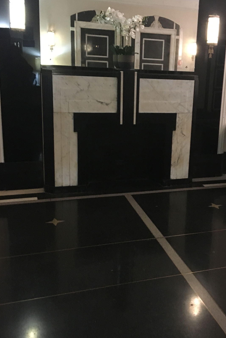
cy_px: 154
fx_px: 377
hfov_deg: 32.8
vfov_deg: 48.4
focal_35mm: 40
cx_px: 166
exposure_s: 1/15
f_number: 2.2
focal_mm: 4.15
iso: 400
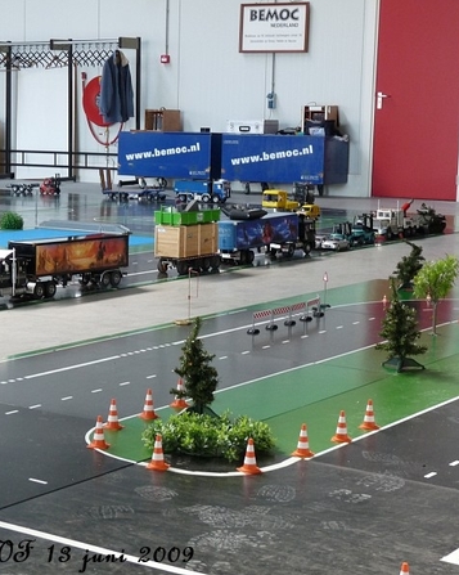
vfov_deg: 23.9
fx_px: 1360
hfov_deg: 19.0
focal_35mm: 80
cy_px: 288
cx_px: 116
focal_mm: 10.8
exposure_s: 1/30
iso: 250
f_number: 3.2
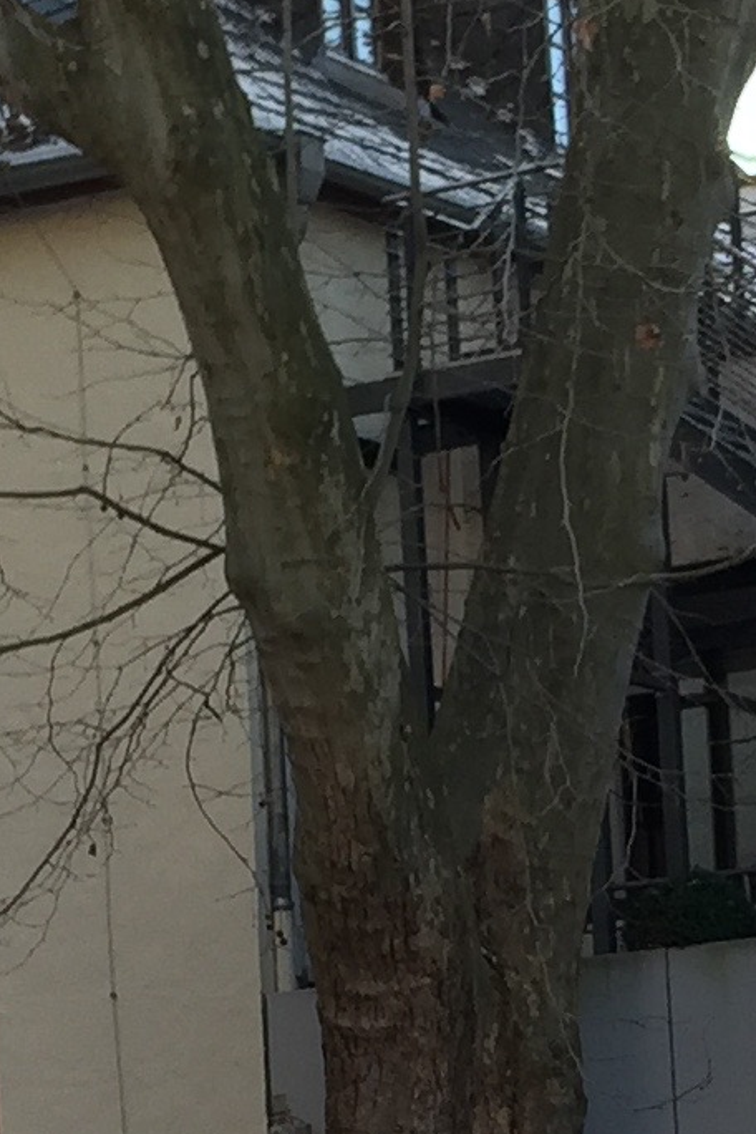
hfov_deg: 9.5
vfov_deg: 13.9
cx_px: 703
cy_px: 1277
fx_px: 4536
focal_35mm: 144
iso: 32
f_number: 2.2
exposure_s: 1/299
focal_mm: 4.15
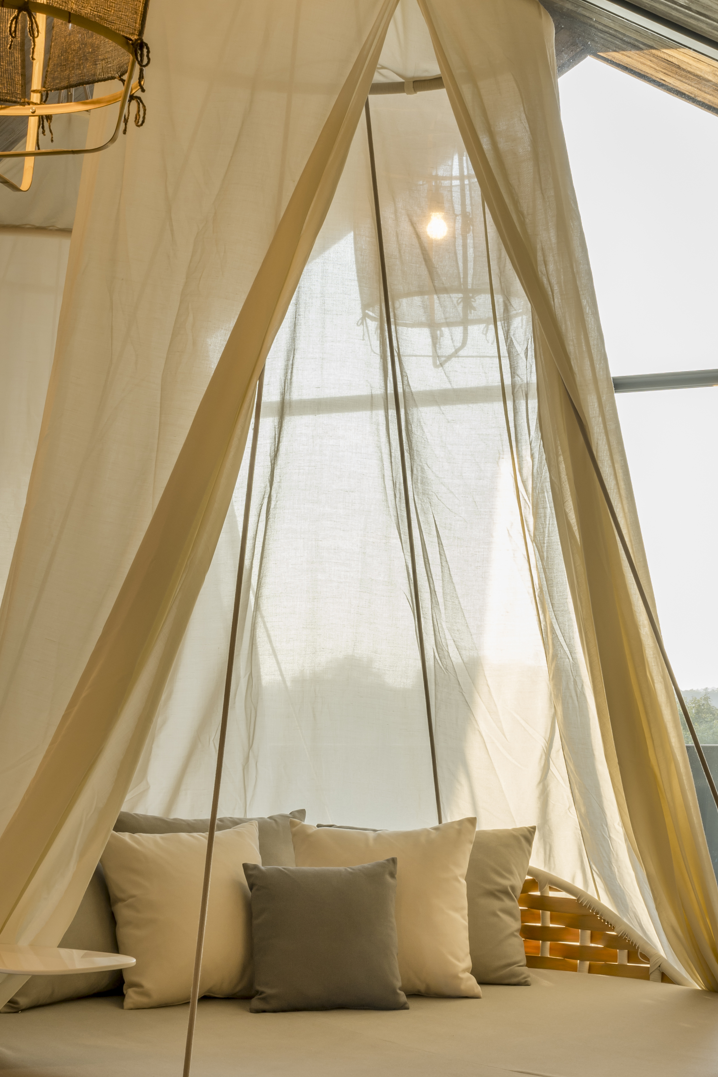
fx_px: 1944
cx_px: 273
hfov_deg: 20.9
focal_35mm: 65
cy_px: 538
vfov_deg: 31.0
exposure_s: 1/1.25
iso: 80
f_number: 13
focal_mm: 30
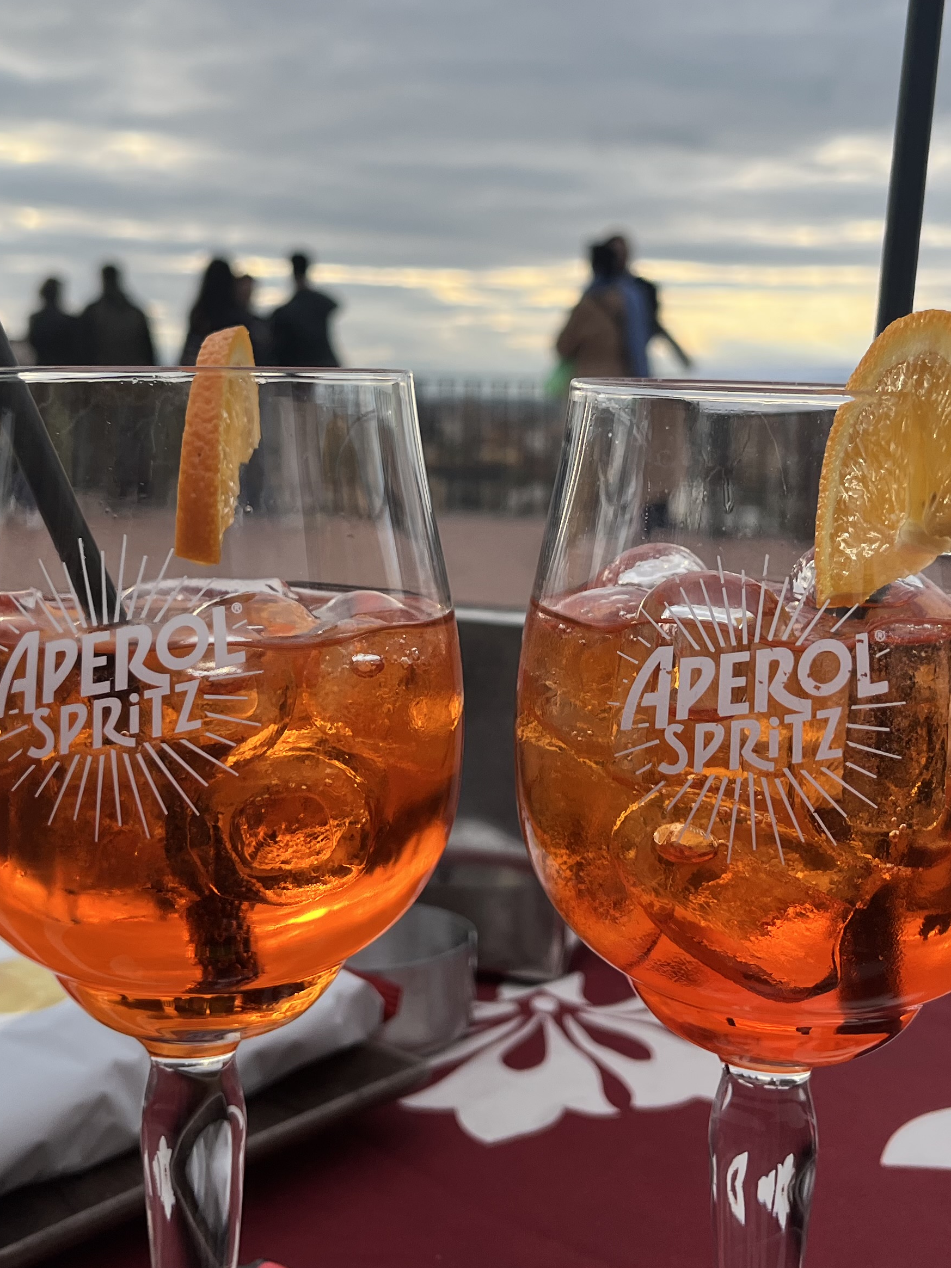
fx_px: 1649
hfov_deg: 32.2
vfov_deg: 41.7
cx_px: 439
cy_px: 469
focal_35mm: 45
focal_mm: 5.1
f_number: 1.6
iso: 50
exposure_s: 1/756
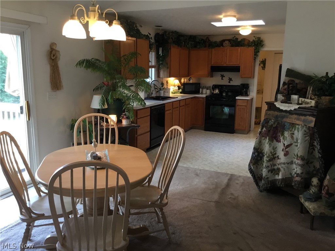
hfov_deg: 58.4
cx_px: 168
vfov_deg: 45.4
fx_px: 300
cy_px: 126
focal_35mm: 31
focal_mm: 3.3
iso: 80
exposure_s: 1/30
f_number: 2.4
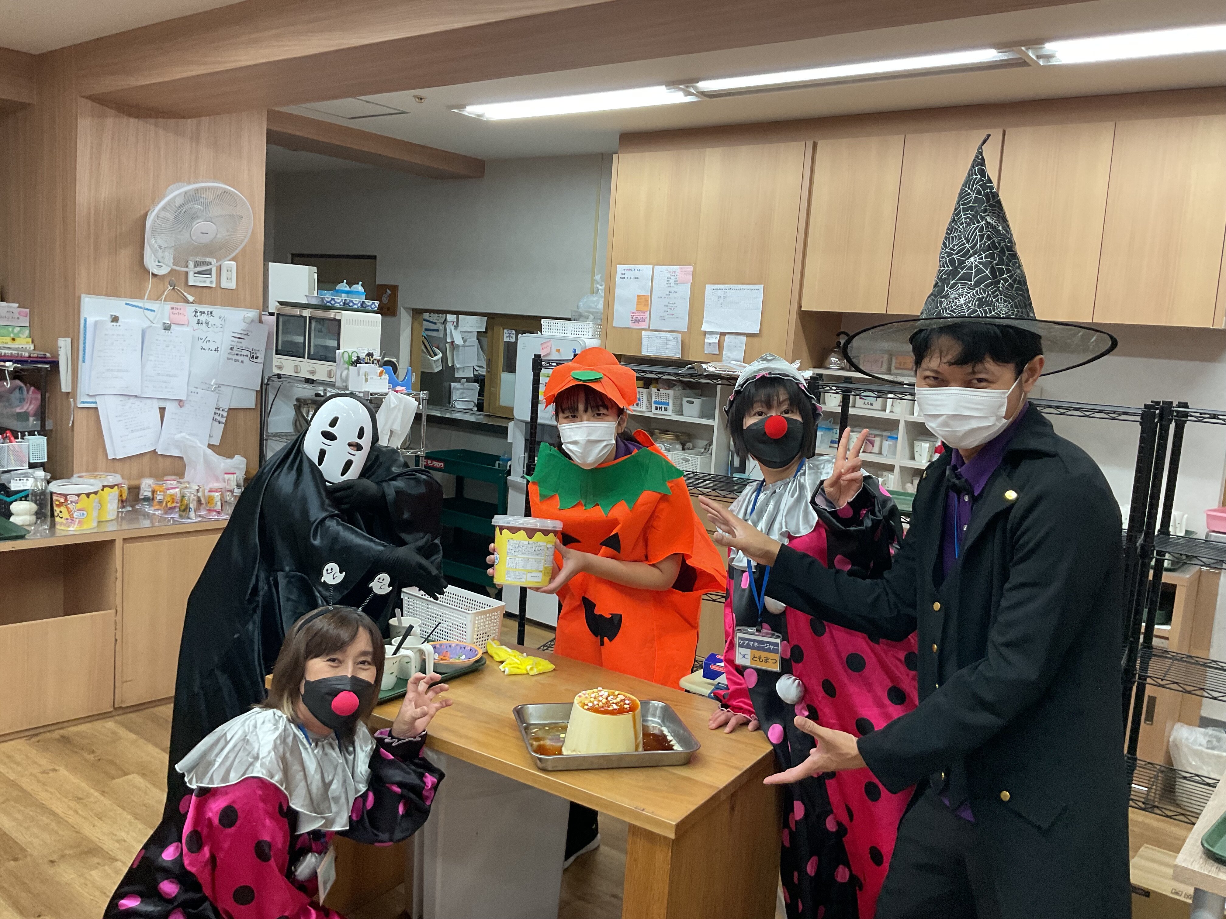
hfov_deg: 61.7
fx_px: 1027
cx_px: 613
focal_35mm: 29
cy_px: 460
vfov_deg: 48.2
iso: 80
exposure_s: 1/60
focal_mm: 3
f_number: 1.8
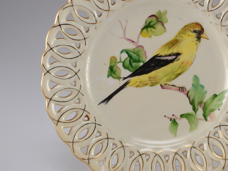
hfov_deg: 23.3
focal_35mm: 83
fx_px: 547
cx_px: 170
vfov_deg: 17.8
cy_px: 78
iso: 100
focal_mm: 32
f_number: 11
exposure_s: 1/80
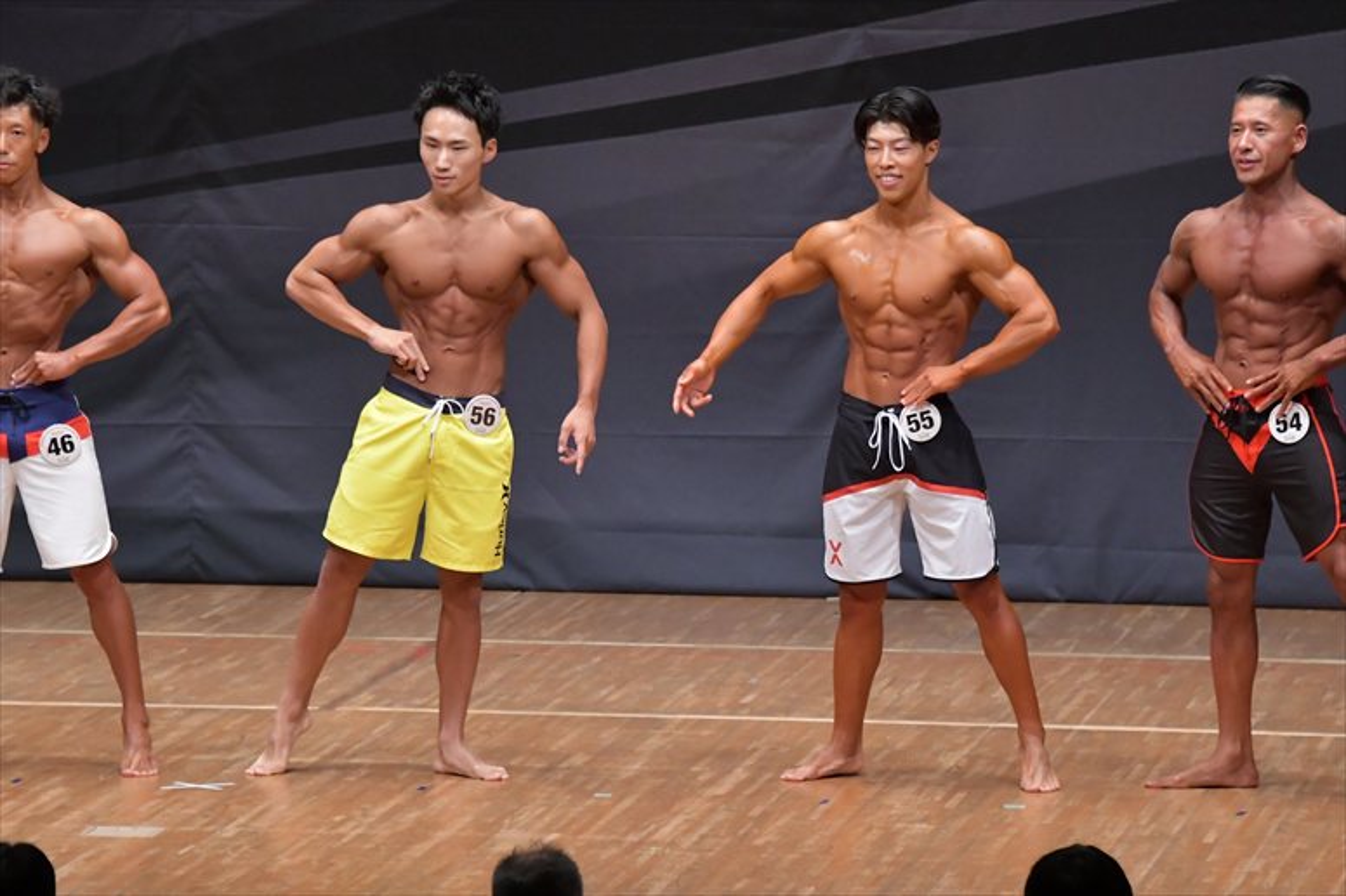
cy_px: 448
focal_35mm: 255
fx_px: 9530
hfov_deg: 8.1
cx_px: 673
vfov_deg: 5.4
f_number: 5.6
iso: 6400
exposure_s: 1/400
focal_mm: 170
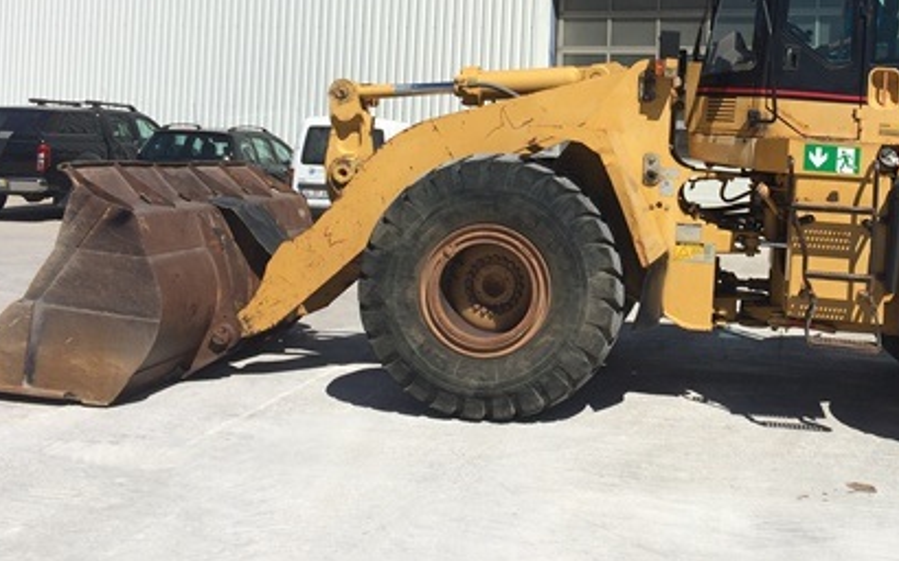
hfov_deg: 40.8
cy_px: 114
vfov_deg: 26.4
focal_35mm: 48
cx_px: 660
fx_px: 1176
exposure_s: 1/3731
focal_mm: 4.15
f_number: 2.2
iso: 32
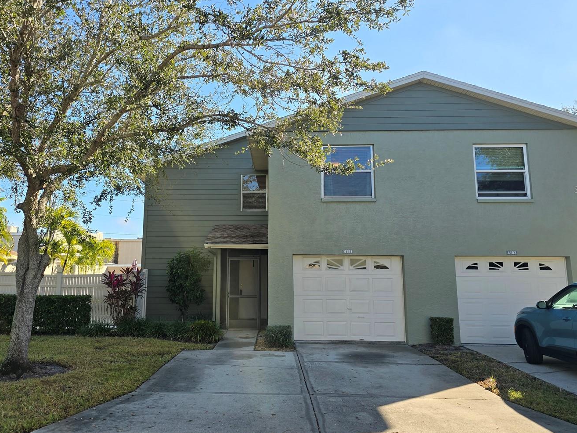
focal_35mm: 28
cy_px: 189
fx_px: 467
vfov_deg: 49.6
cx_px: 264
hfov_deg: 63.3
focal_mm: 6.3
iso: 12
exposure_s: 1/536
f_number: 1.7
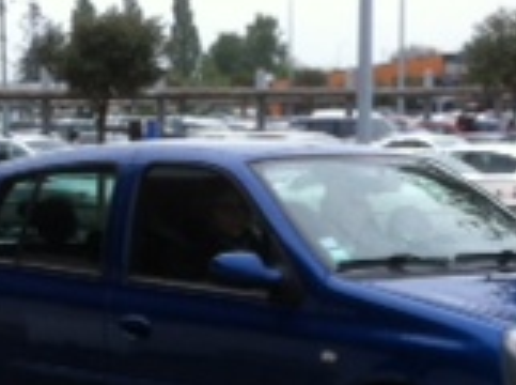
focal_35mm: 139
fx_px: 2067
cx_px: 179
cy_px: 465
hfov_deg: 14.2
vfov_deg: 10.4
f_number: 2.8
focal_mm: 3.85
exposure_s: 1/165
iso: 80
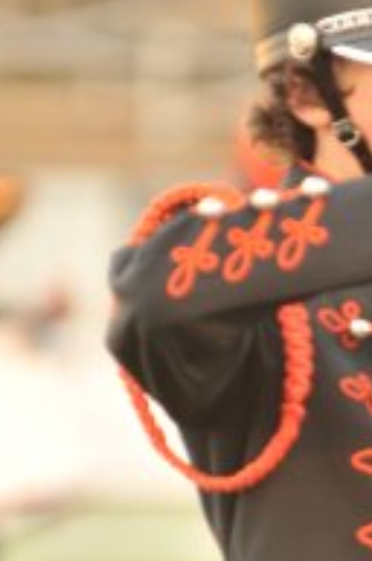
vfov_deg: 2.2
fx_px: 14513
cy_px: 468
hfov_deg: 1.5
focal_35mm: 933
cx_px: 466
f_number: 2.8
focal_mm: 200
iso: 200
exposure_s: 1/160
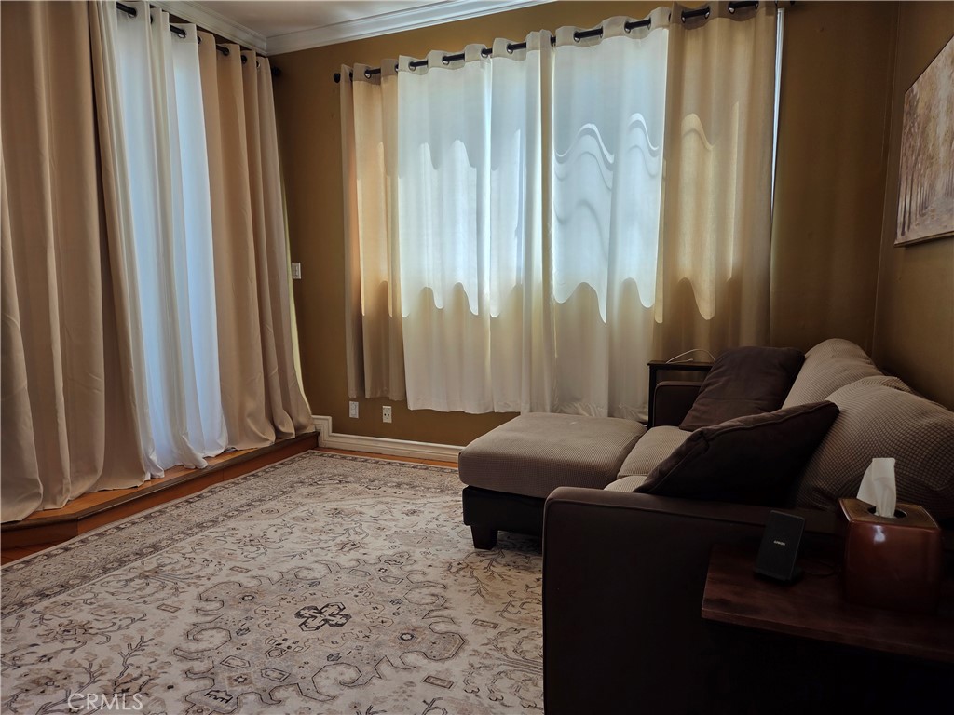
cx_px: 477
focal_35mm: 23
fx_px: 634
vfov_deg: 58.9
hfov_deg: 73.9
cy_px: 358
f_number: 1.8
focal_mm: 5.4
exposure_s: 1/120
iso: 25
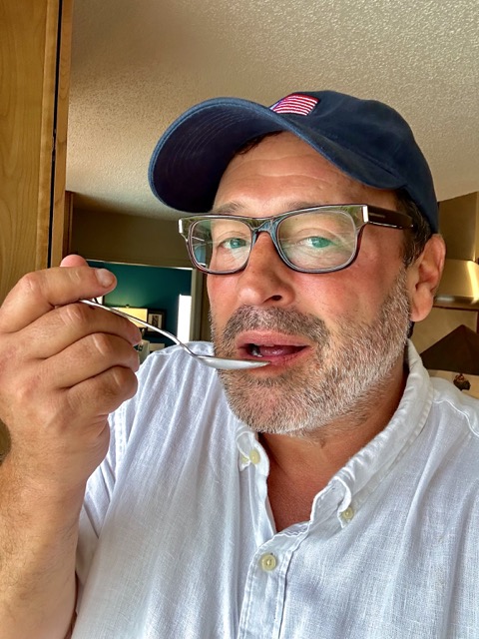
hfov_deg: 46.8
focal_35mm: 30
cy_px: 320
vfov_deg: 60.0
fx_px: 554
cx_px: 240
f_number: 1.9
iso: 80
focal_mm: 2.69
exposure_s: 1/60
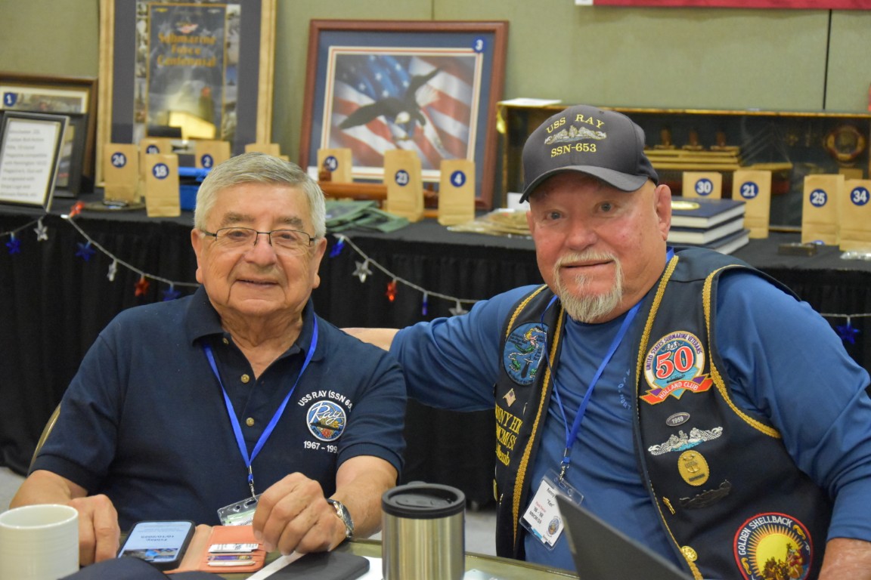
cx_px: 436
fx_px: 1742
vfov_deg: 18.9
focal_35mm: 72
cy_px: 290
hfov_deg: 28.1
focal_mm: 48
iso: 7200
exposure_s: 1/60
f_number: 4.8
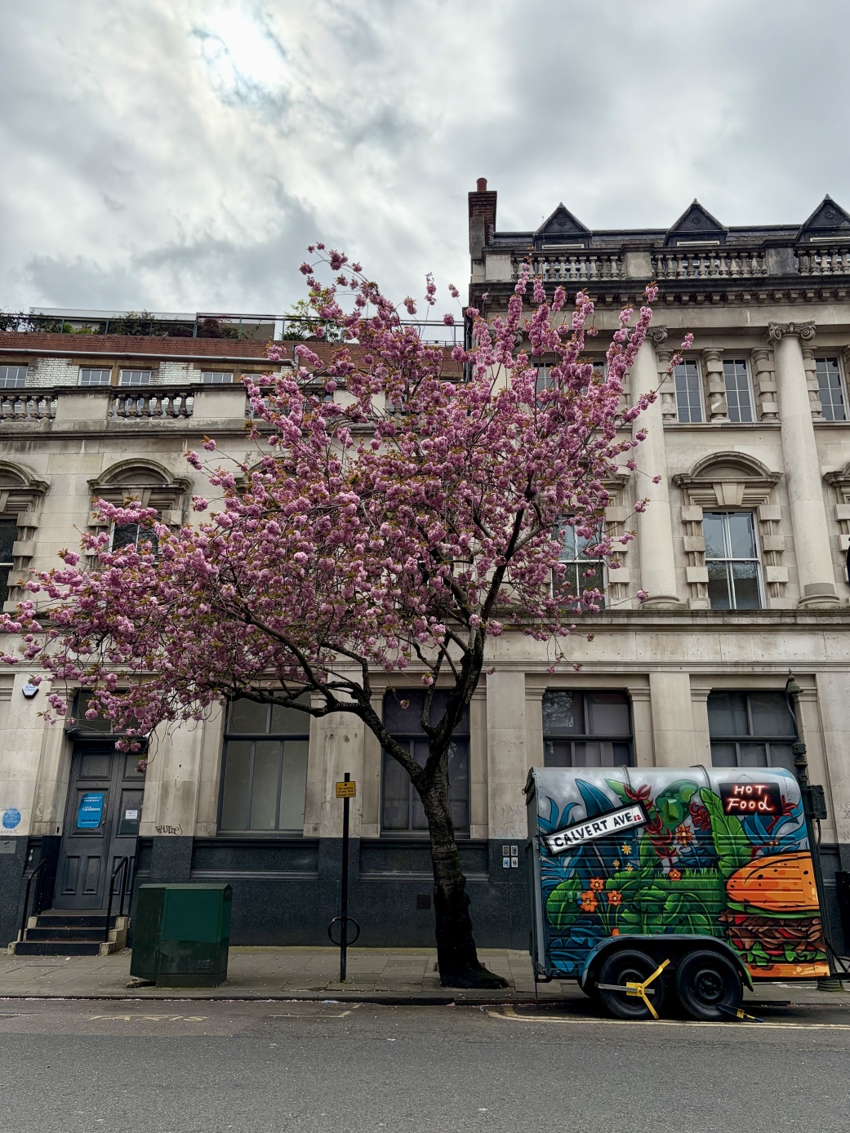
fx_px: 851
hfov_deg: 53.1
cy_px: 566
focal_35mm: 26
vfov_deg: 67.3
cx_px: 425
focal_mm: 5.96
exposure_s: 1/3623
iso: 64
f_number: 1.6
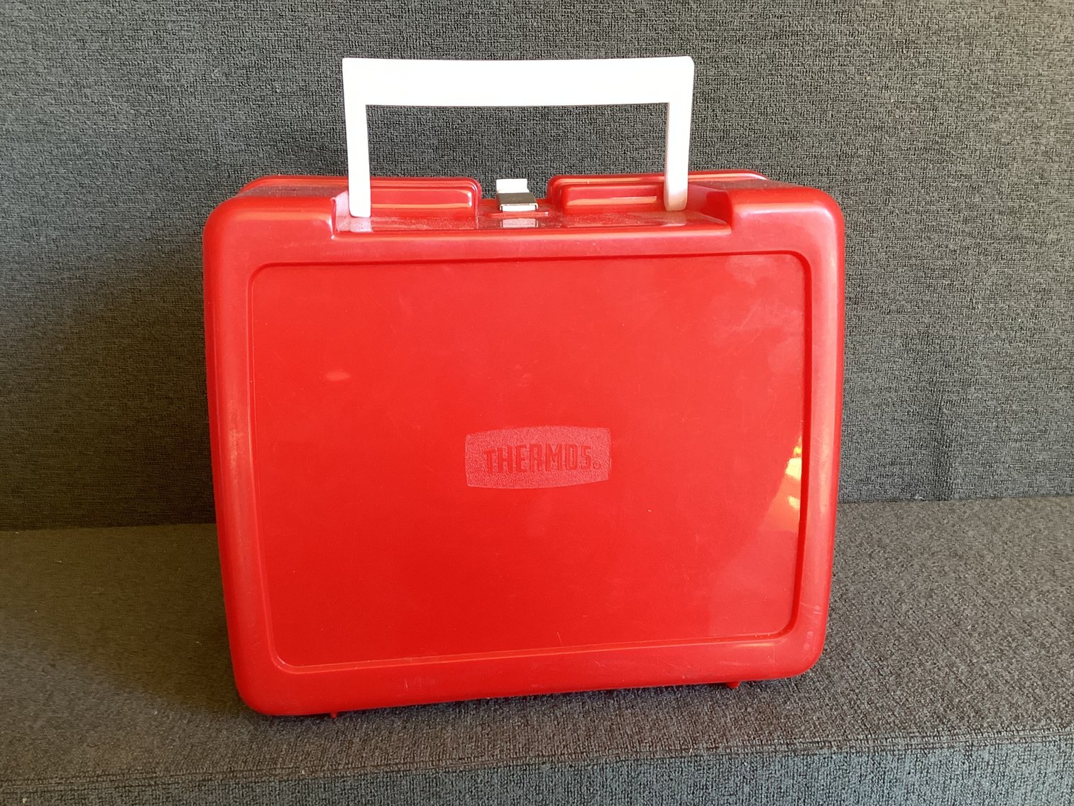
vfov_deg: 45.4
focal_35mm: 31
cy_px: 403
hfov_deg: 58.3
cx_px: 537
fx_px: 962
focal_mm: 3.3
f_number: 2.4
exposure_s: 1/50
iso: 125
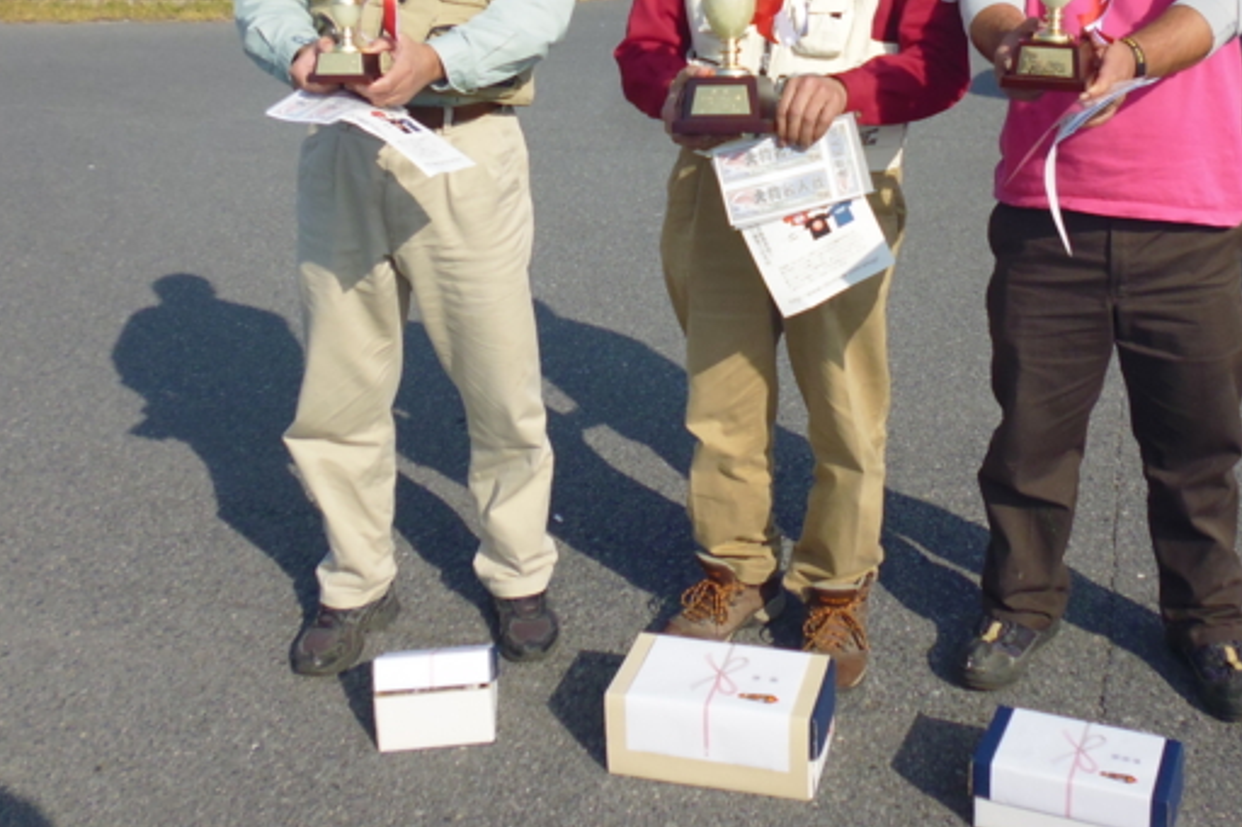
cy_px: 182
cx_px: 740
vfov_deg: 33.3
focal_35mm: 39
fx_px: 1345
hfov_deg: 49.3
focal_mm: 4.3
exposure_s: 1/160
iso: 100
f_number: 9
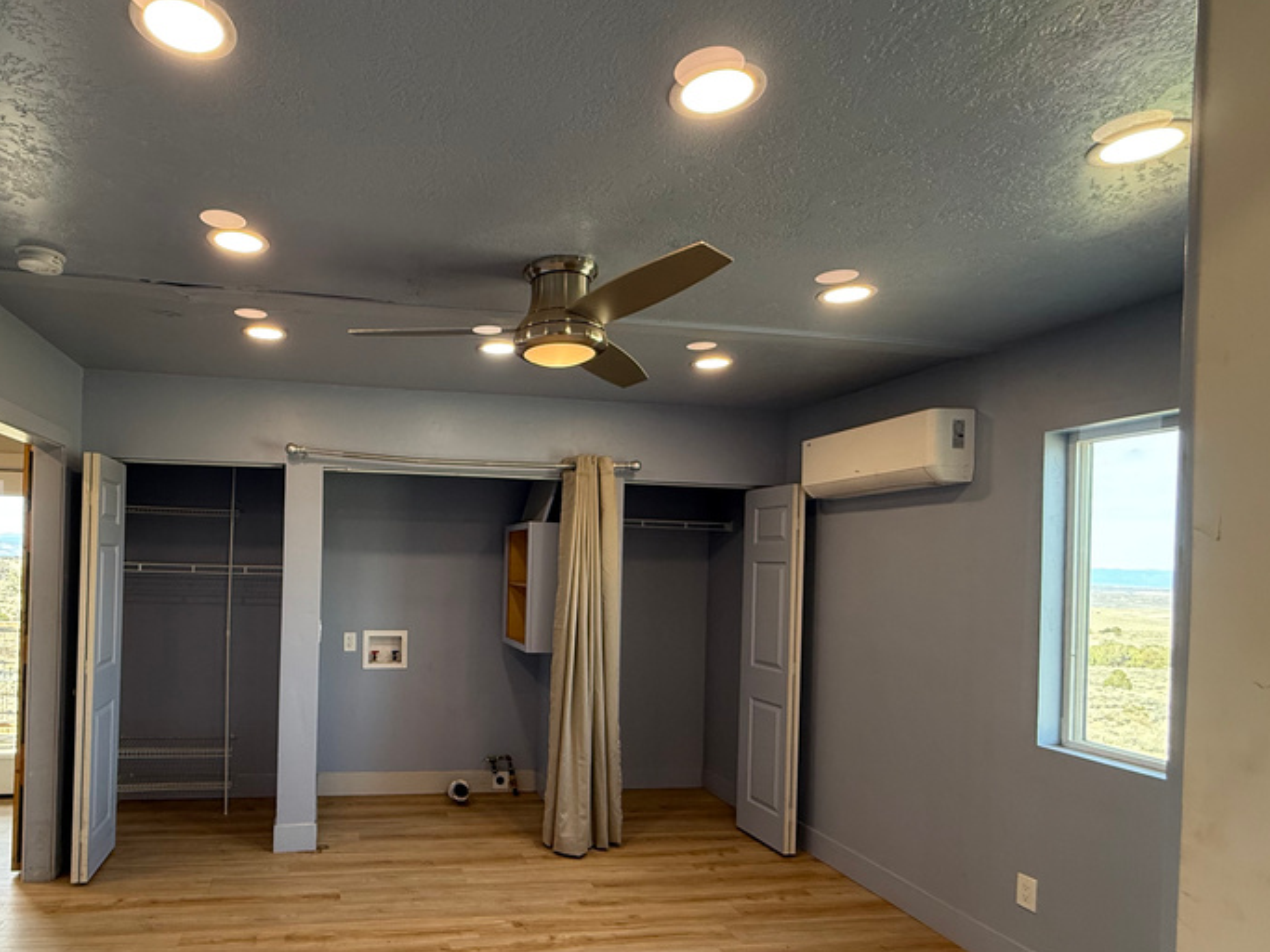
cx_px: 450
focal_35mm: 21
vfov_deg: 63.0
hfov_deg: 77.1
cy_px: 558
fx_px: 770
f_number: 2.2
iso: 250
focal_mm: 2.22
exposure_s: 1/120
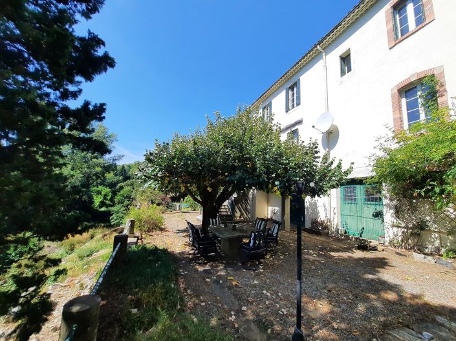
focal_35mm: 13
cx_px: 228
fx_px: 171
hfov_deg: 106.2
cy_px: 170
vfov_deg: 89.9
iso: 40
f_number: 2.2
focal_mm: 1.74
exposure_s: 1/1225
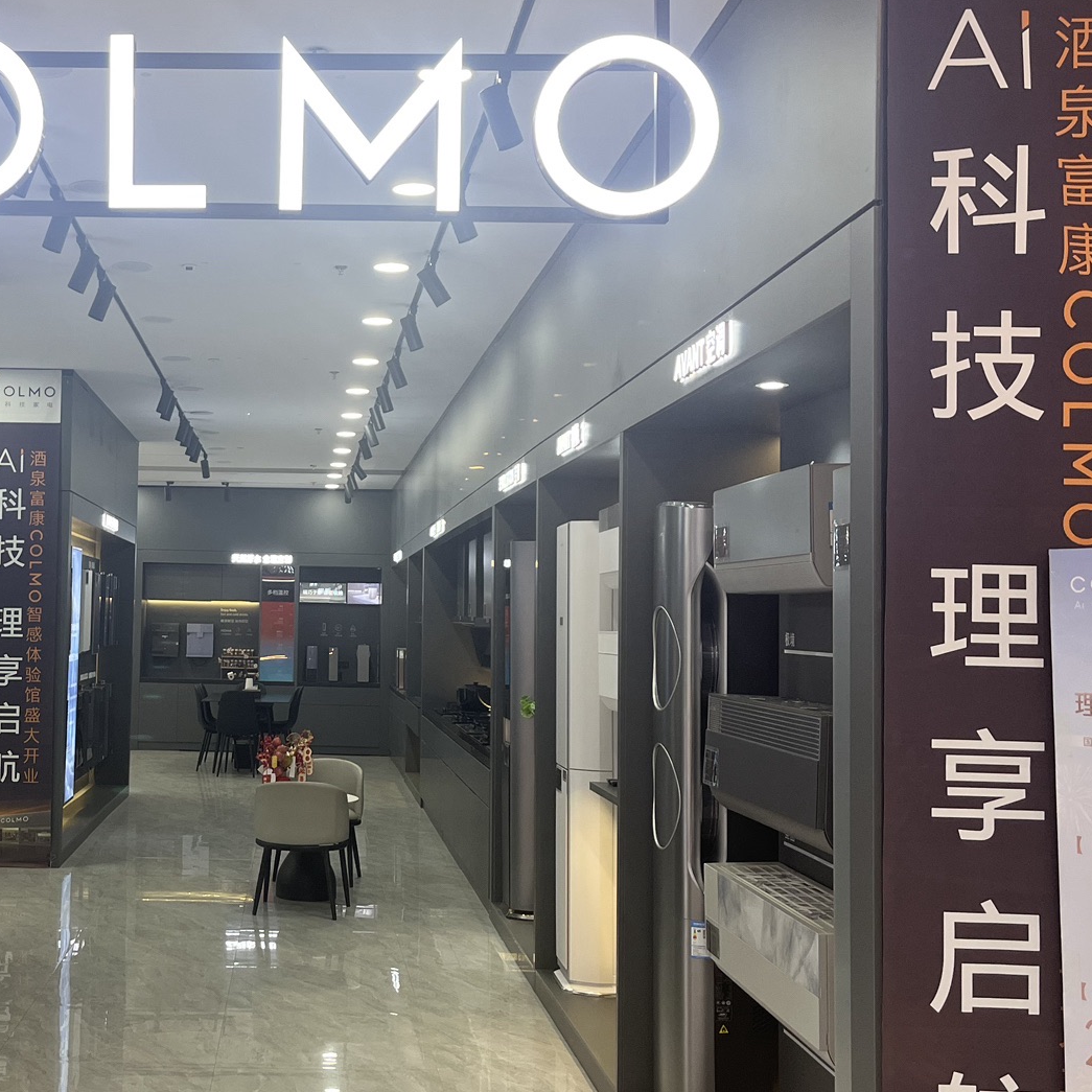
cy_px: 505
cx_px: 254
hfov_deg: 37.3
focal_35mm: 44
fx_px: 1570
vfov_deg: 38.3
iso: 80
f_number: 1.6
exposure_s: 1/100
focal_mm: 5.1
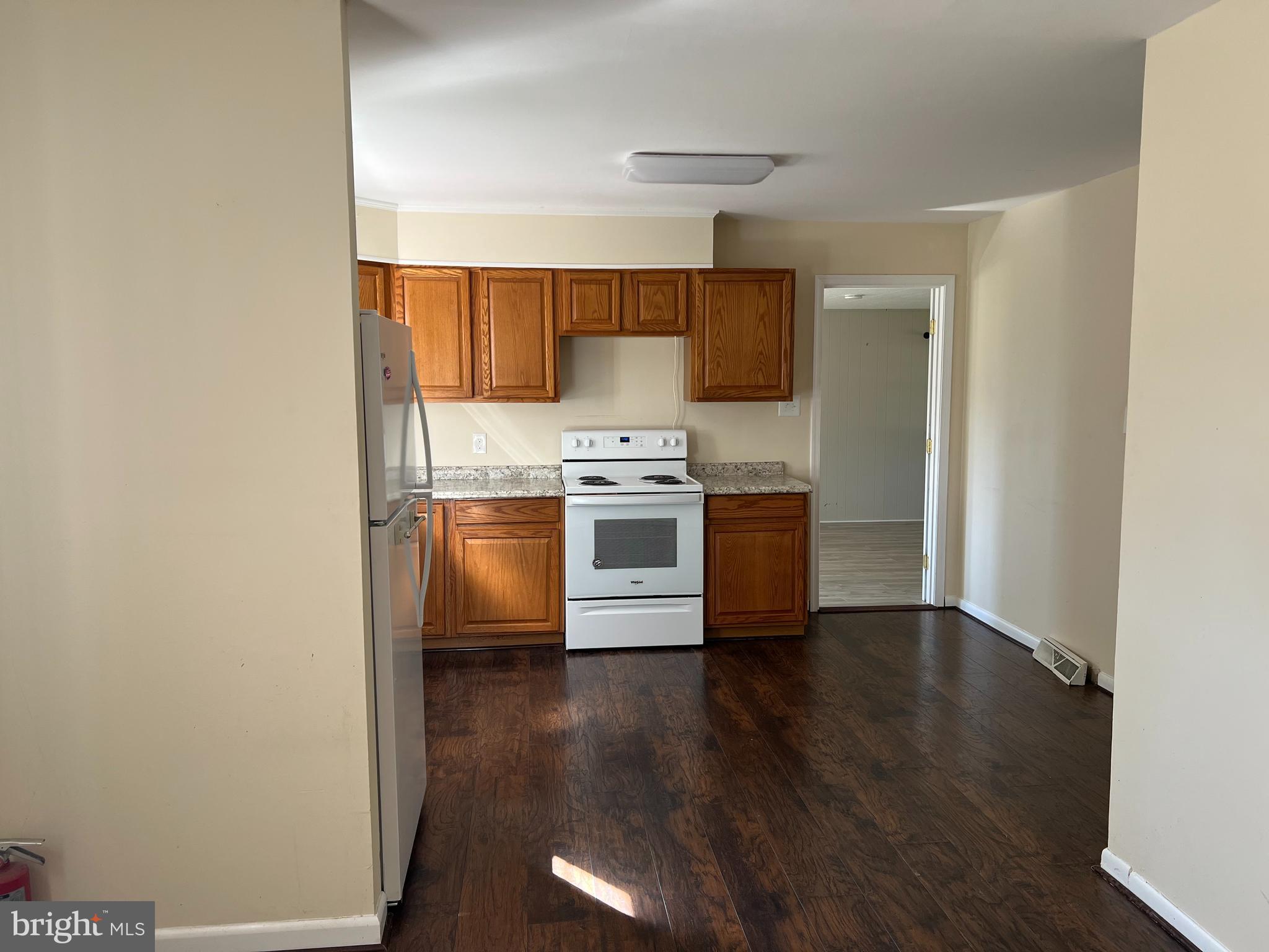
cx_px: 634
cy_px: 476
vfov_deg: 53.1
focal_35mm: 26
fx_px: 953
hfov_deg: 67.3
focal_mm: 5.7
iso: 64
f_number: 1.5
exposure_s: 1/121
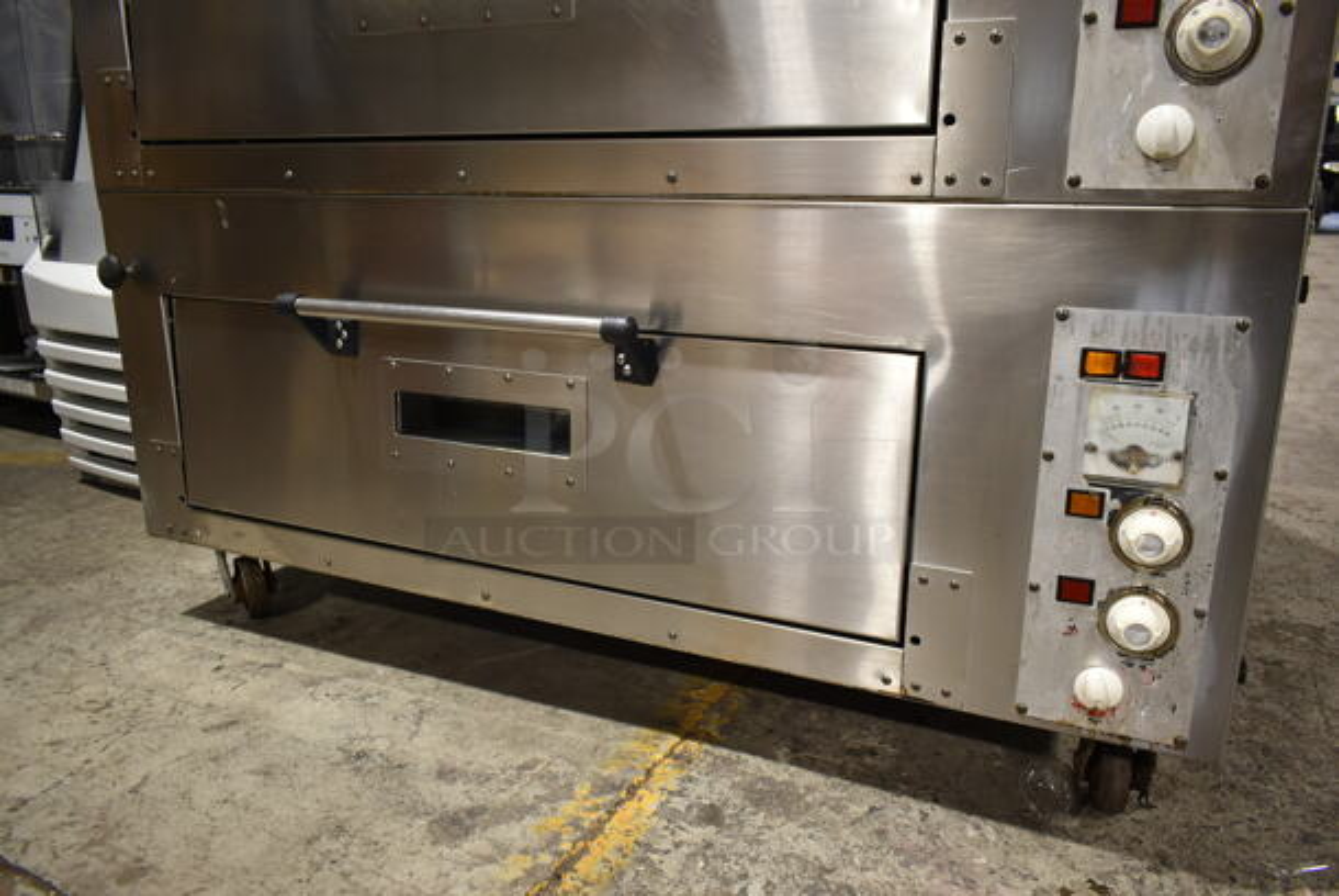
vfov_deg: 48.0
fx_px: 1005
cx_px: 670
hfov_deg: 67.3
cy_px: 448
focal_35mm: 27
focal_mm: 18
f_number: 3.5
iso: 720
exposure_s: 1/30
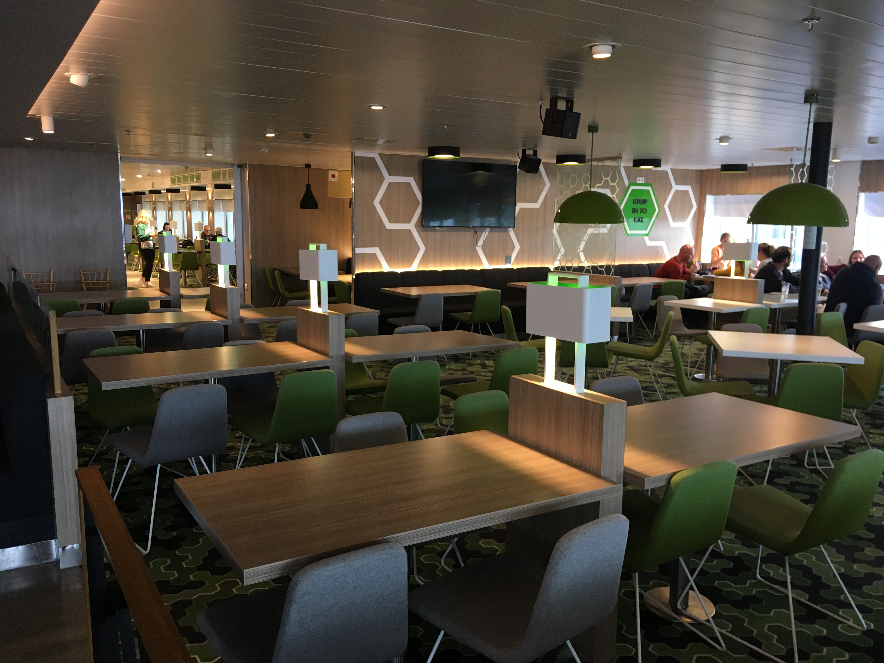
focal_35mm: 29
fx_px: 741
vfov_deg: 48.2
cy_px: 332
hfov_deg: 61.7
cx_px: 442
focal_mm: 4.15
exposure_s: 1/33
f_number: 2.2
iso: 100
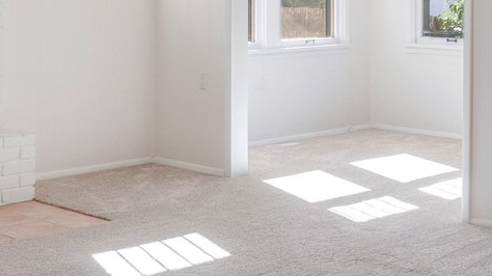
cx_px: 311
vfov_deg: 15.3
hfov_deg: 27.4
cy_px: -18
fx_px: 1004
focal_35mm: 77
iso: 400
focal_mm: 17
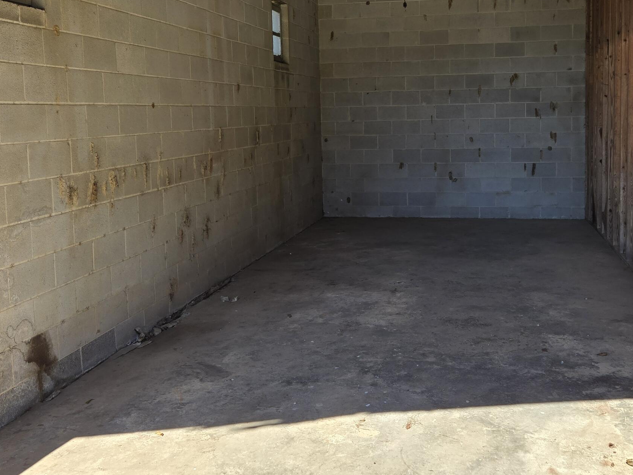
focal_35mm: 41
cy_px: 141
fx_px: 750
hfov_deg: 45.6
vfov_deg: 34.6
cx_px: 369
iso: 25
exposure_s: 1/519
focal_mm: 5.4
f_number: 1.8
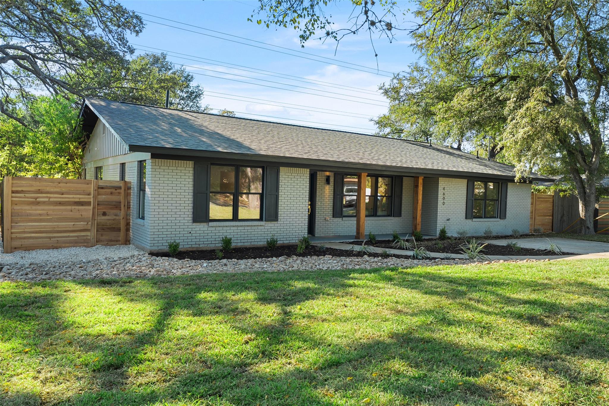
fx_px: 423
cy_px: 203
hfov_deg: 71.5
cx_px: 304
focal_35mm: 25
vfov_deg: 51.3
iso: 100
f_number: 8
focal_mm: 25
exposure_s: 1/30
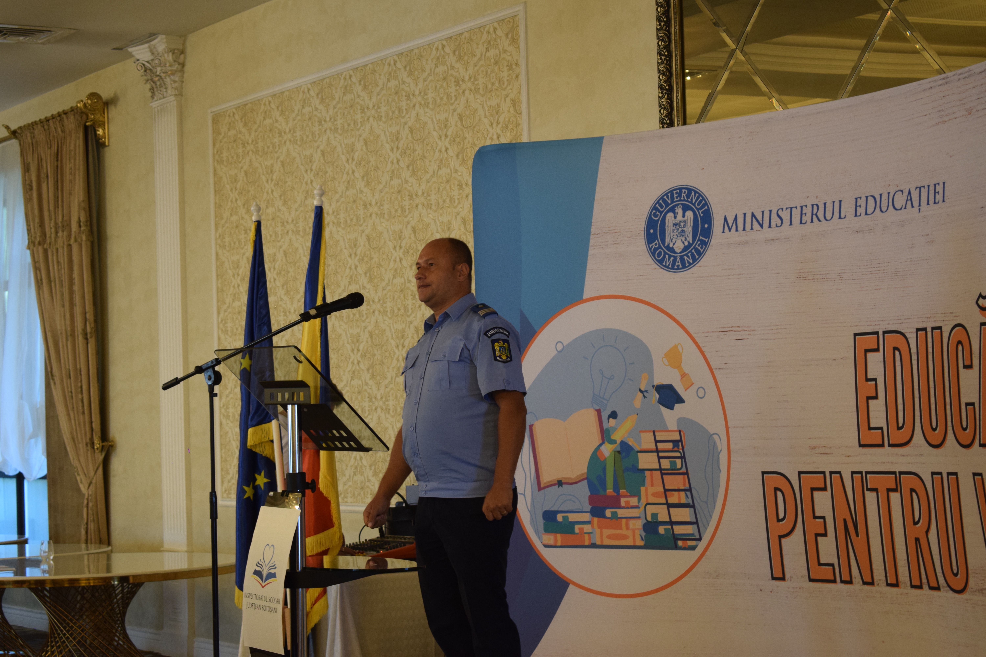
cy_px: 328
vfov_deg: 16.6
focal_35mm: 82
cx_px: 493
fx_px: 2259
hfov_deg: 24.6
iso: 900
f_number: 5.6
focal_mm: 55
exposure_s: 1/60
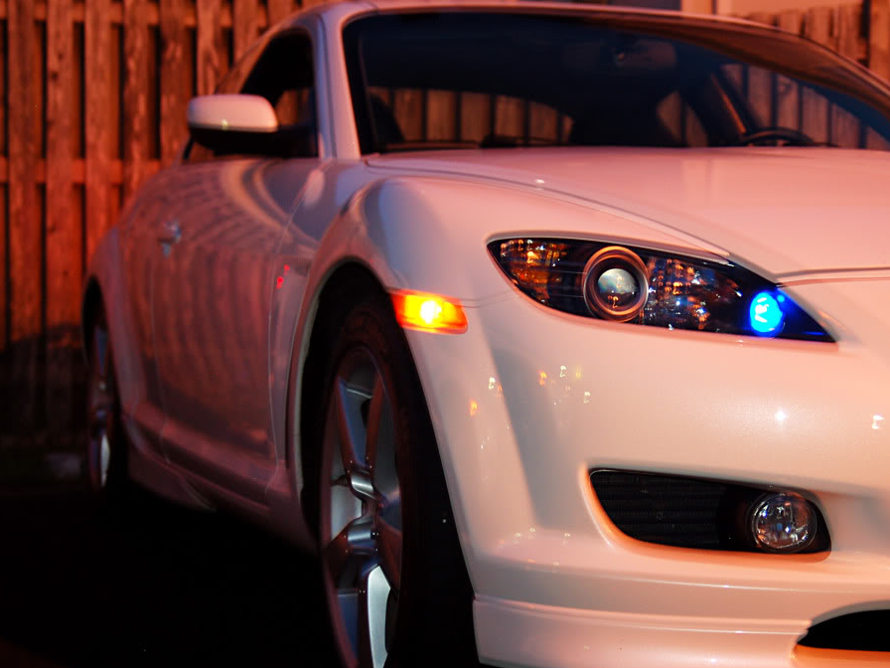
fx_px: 2031
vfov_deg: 18.7
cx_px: 504
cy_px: 337
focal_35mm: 79
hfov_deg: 24.7
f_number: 4.2
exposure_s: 1/1.3
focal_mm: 48
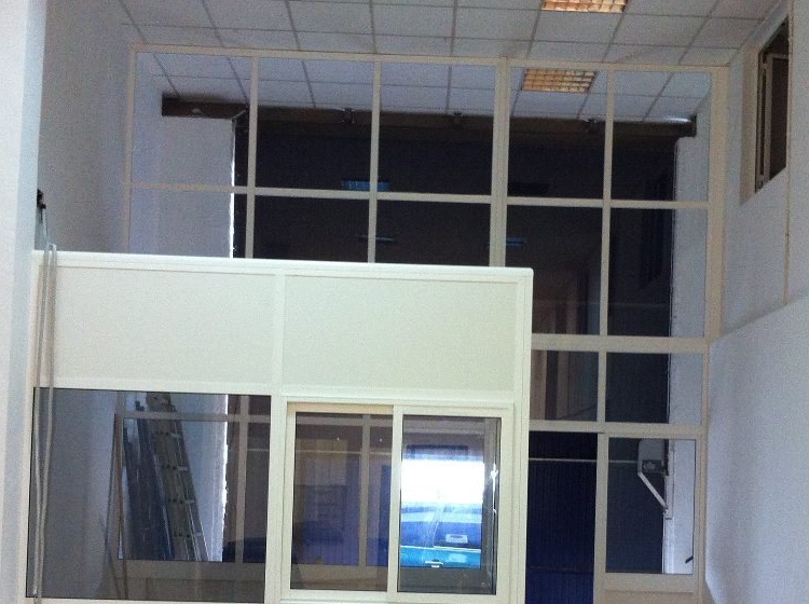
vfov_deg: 25.8
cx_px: 444
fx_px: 1307
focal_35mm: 56
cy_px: 434
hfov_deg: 34.4
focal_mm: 3.85
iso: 200
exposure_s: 1/17
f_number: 2.8
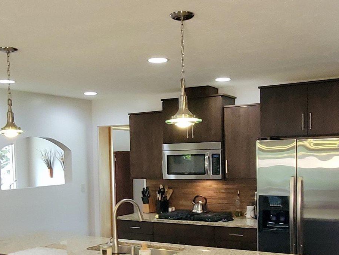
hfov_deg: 42.9
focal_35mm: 44
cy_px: 172
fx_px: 431
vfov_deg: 32.6
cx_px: 165
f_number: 2.2
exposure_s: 1/60
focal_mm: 2.2
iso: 200
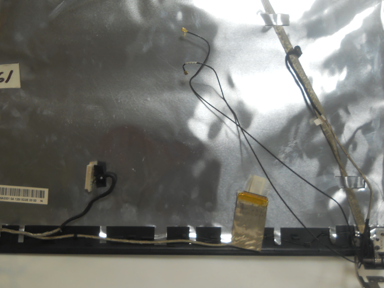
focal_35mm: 60
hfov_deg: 32.2
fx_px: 666
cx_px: 175
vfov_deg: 24.4
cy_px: 118
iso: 160
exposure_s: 1/30
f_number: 3.3
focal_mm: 7.88
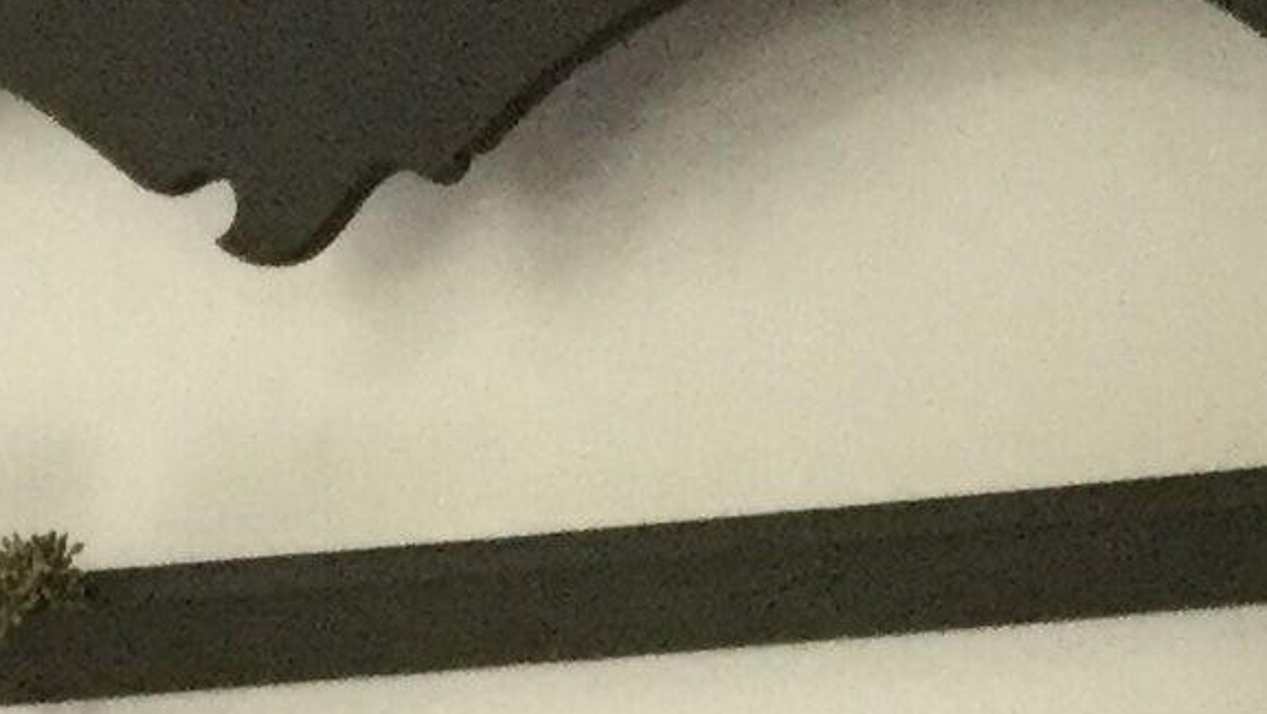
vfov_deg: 5.9
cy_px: 2184
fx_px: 6419
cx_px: 152
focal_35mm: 191
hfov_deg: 11.2
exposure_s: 1/33
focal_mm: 3.3
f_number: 2.4
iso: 160
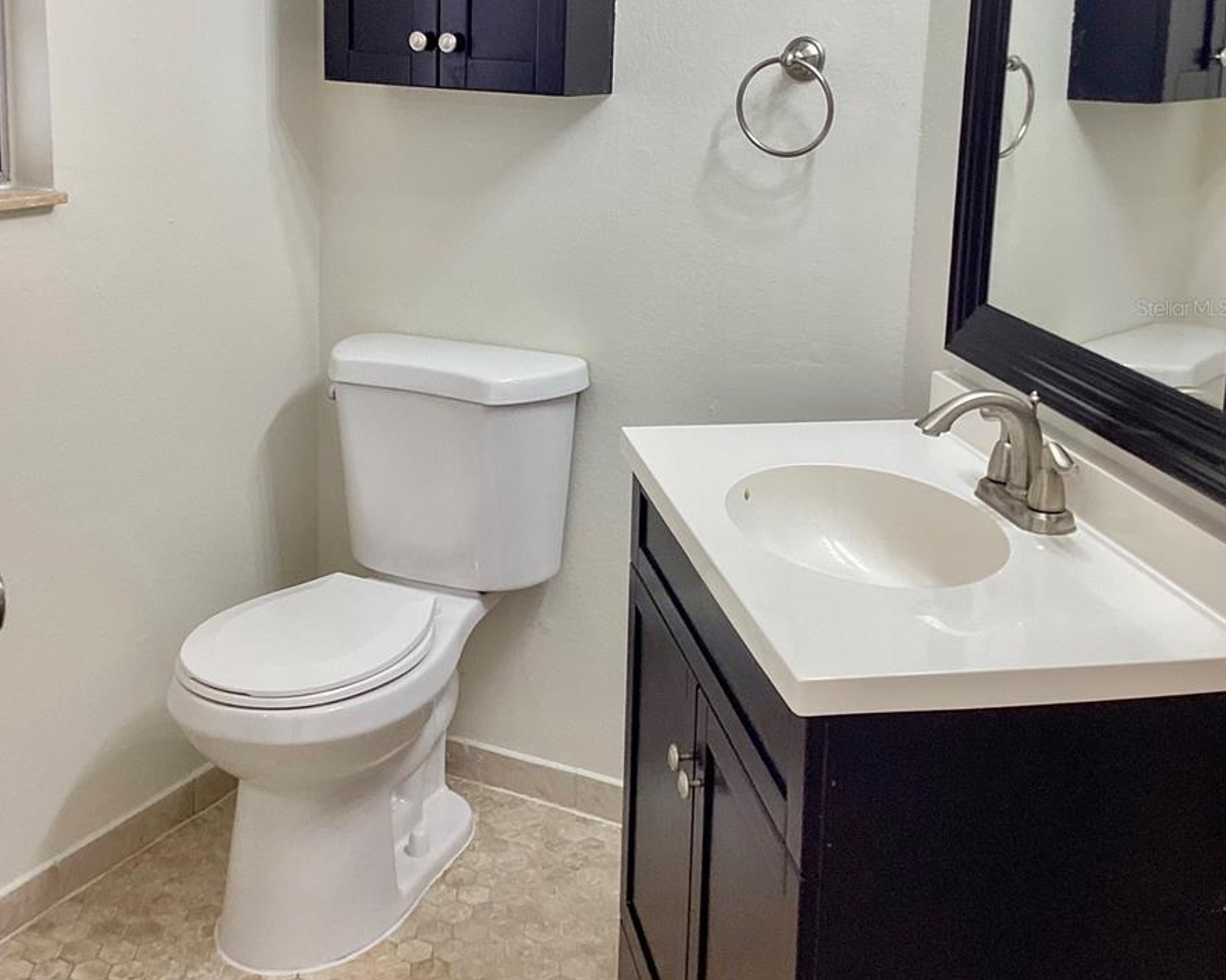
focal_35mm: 41
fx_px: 1487
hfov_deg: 44.8
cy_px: 307
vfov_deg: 36.0
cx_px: 612
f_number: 2.4
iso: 50
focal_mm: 3.3
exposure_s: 1/60
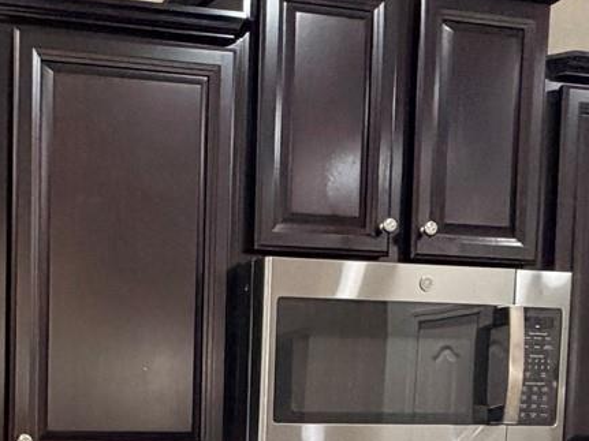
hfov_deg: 31.2
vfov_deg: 25.6
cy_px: 502
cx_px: -111
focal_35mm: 52
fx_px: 885
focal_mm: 2.22
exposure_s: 1/62
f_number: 2.2
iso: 250
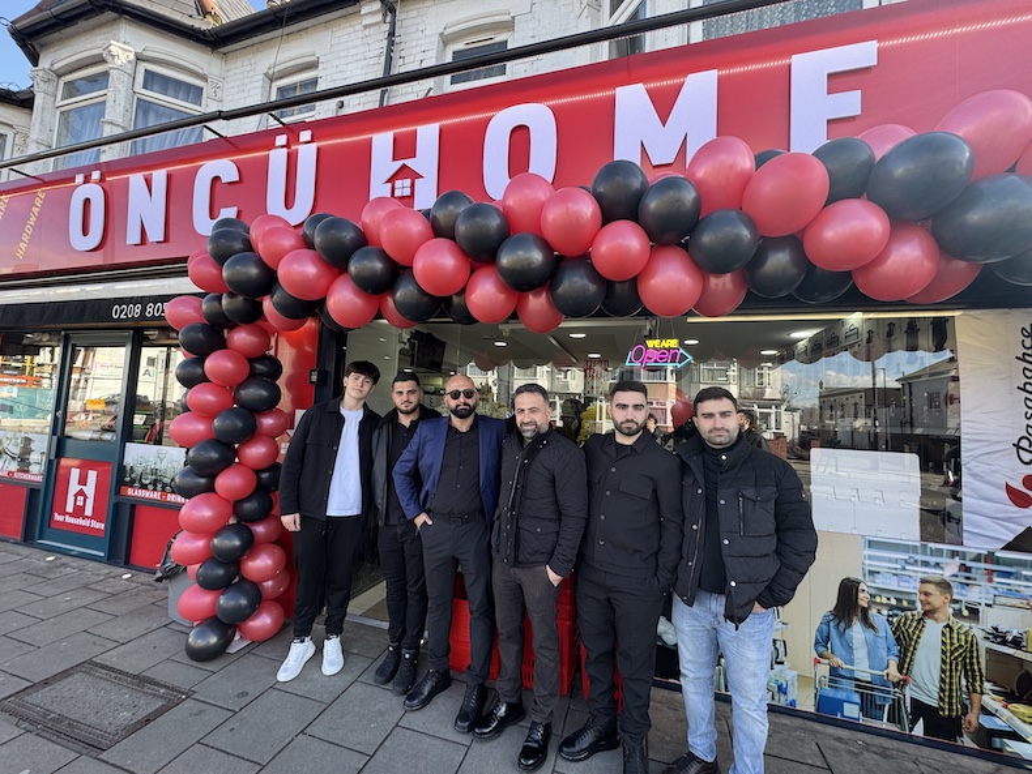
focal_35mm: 14
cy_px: 387
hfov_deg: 102.0
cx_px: 516
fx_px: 418
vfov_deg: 85.7
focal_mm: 2.22
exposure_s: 1/167
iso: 40
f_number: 2.2
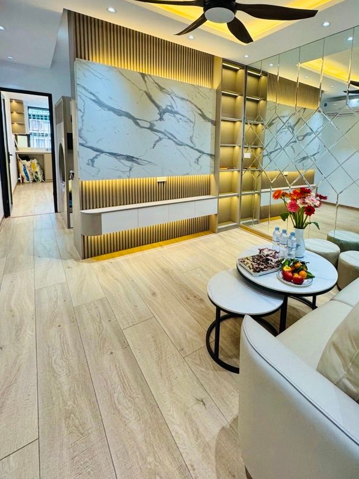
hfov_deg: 70.5
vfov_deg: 86.0
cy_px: 178
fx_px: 249
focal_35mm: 18
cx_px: 222
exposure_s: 1/100
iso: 160
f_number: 2.2
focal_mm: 2.22
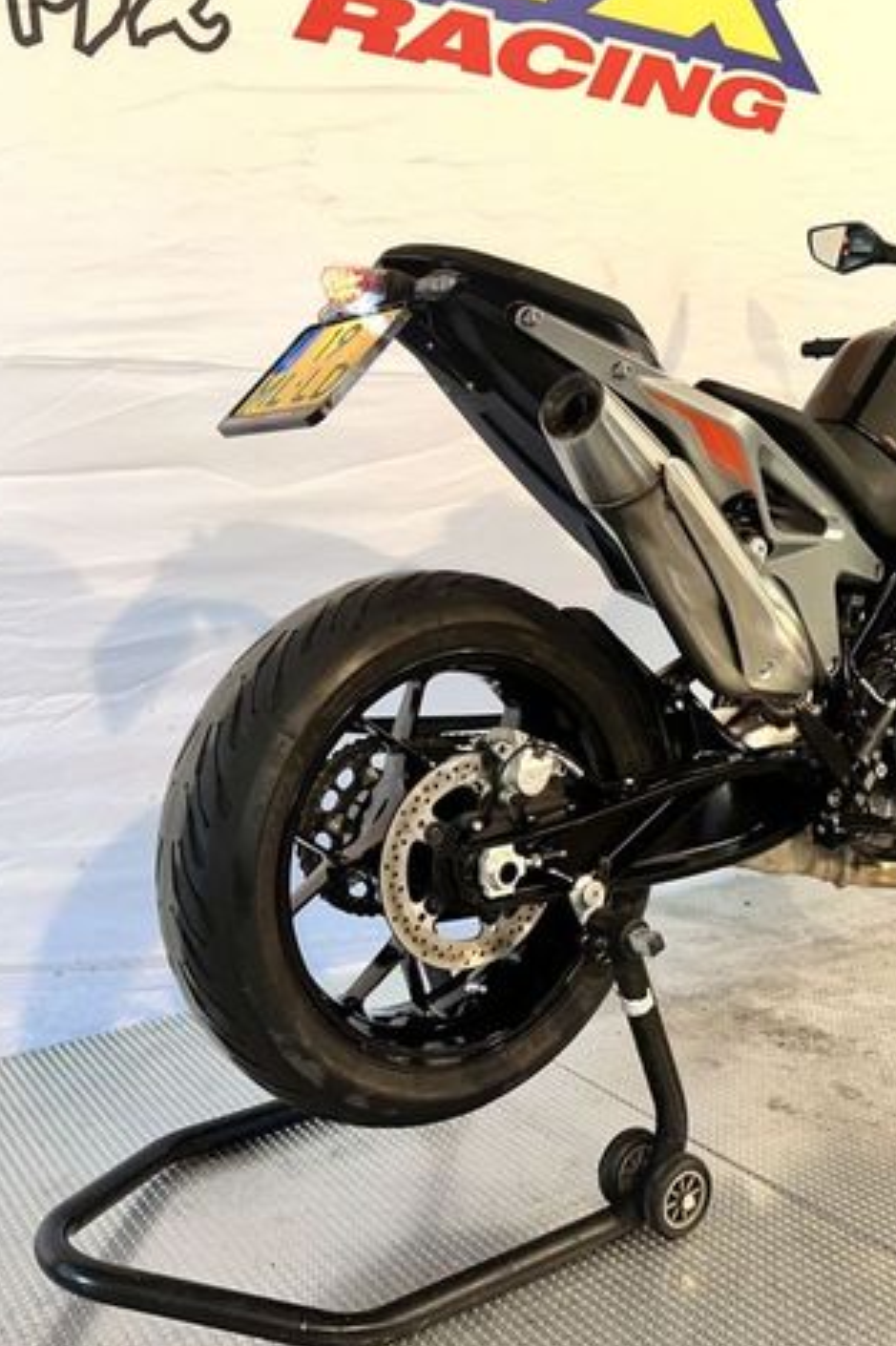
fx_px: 1270
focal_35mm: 34
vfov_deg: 55.8
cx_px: 484
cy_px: 667
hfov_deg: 38.8
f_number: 1.78
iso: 80
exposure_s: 1/32
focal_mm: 6.86
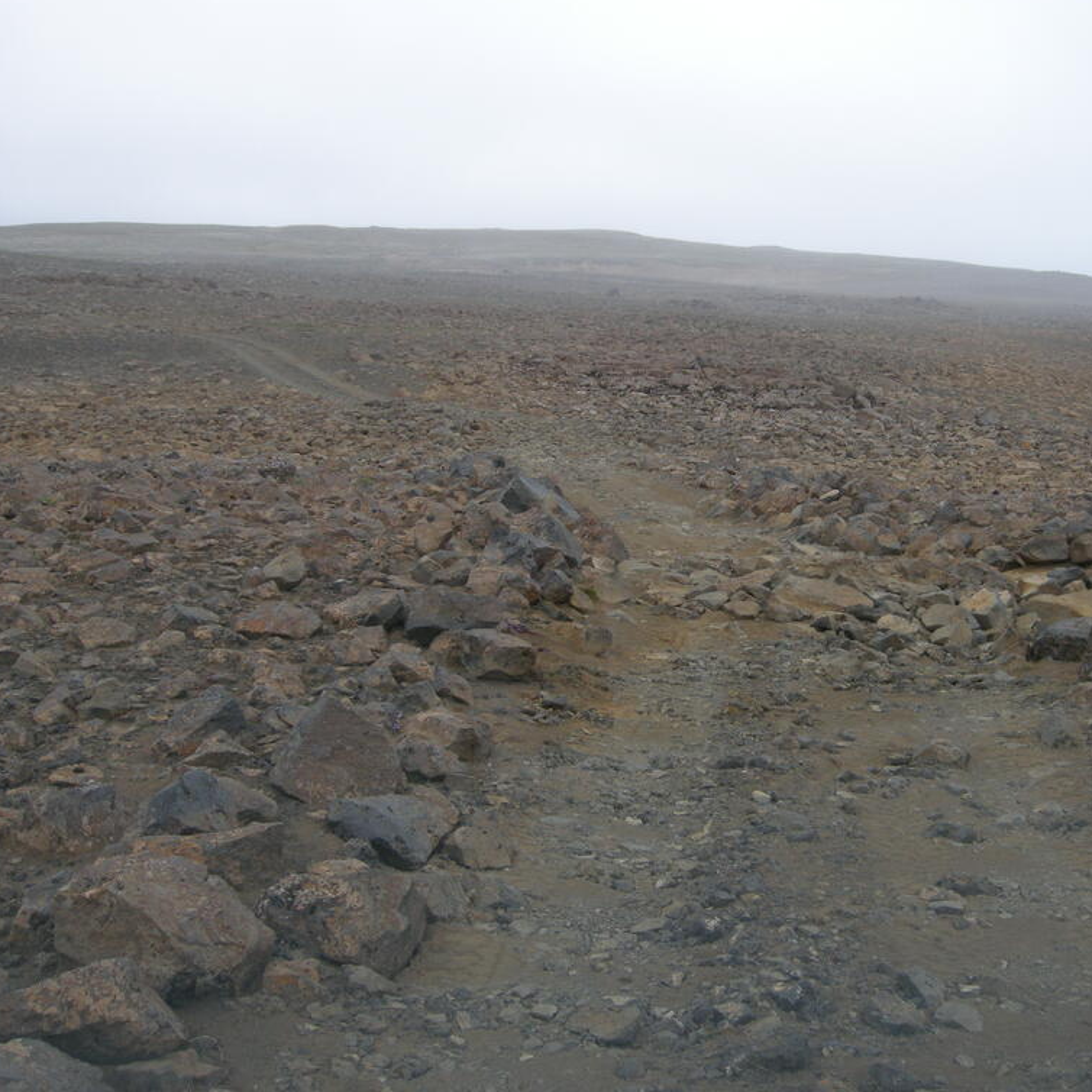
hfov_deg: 39.6
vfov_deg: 40.0
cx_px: 728
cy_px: 547
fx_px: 1499
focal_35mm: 42
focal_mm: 7.5
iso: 100
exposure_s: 1/244
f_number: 4.8
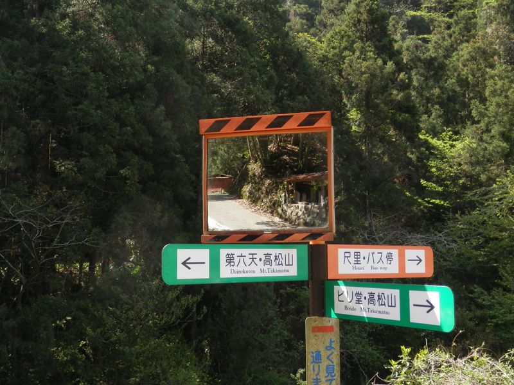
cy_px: 192
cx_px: 257
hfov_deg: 46.8
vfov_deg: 36.0
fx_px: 594
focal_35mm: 40
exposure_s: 1/160
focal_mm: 7.3
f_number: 3.7
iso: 80
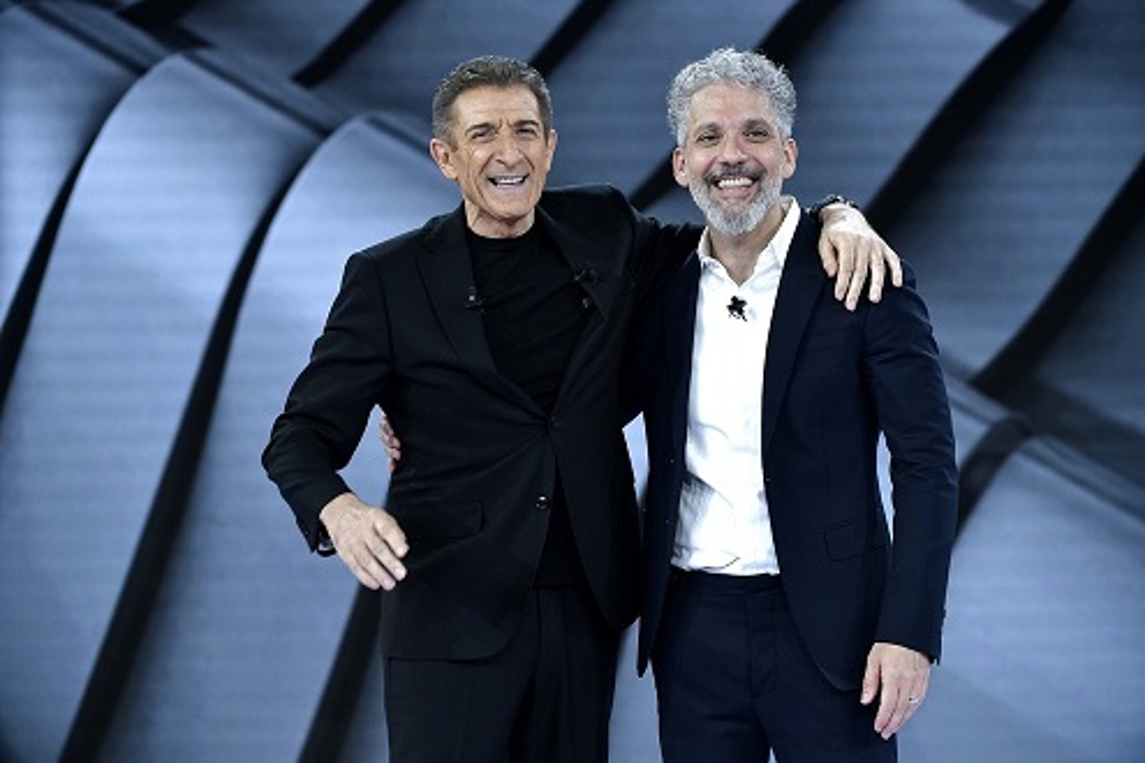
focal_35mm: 200
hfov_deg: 10.3
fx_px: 6361
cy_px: 382
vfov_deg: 6.9
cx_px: 572
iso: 1600
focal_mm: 200
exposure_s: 1/160
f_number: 5.6
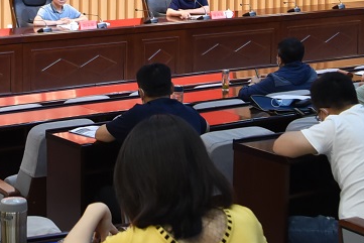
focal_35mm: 132
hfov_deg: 15.5
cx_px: 255
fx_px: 1335
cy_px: -78
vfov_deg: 10.2
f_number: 5.6
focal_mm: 32
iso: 2000
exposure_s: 1/60
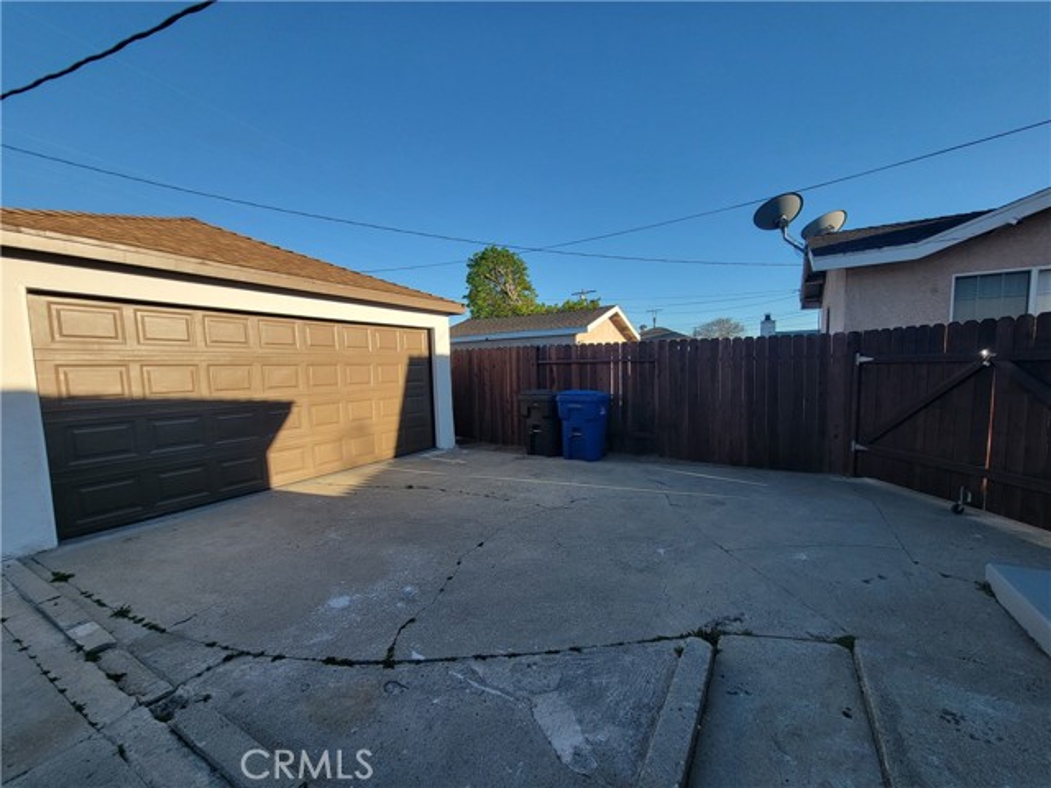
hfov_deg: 106.2
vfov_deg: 89.9
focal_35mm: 13
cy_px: 394
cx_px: 526
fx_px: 395
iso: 50
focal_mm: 2.2
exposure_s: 1/679
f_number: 2.2
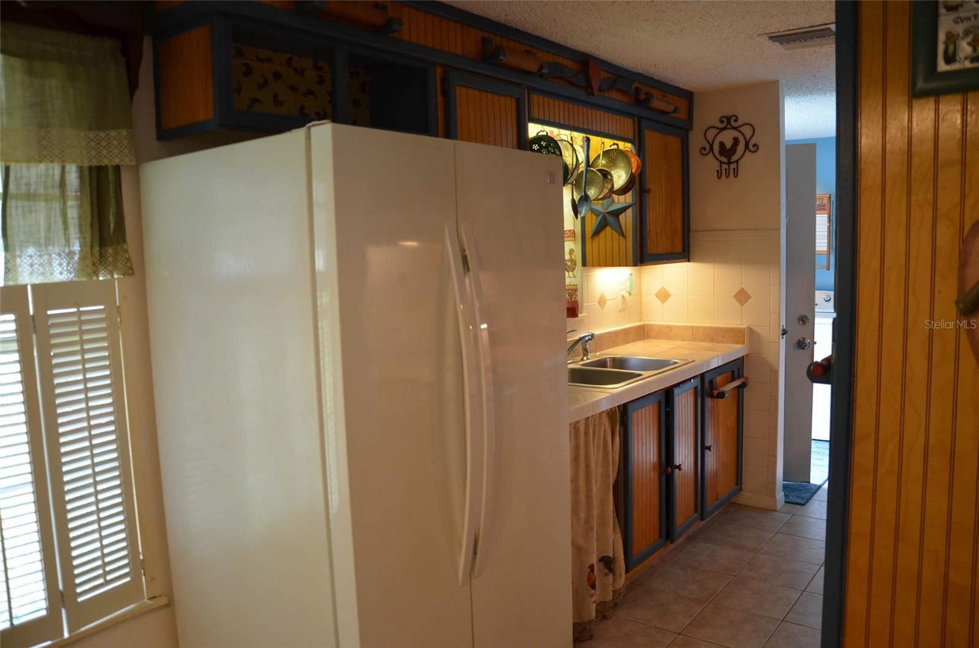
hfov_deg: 67.5
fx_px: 733
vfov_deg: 47.7
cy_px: 324
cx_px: 490
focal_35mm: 27
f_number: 4
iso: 560
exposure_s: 1/60
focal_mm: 18
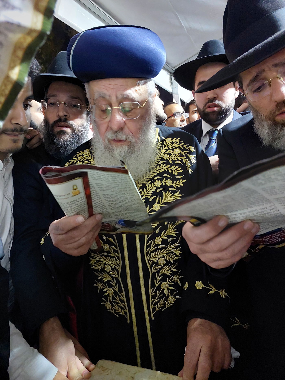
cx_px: 142
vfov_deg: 73.9
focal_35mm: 23
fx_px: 252
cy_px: 190
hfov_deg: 58.9
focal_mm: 5.06
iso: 500
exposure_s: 1/25
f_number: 1.8
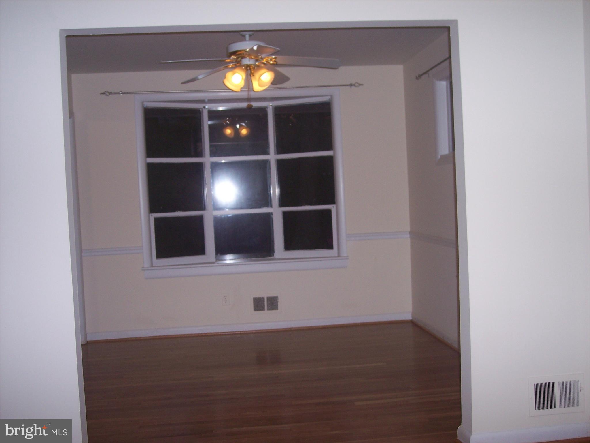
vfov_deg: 36.8
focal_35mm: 39
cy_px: 222
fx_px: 665
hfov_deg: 47.9
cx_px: 295
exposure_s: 1/60
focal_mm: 8
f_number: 2.8
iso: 100
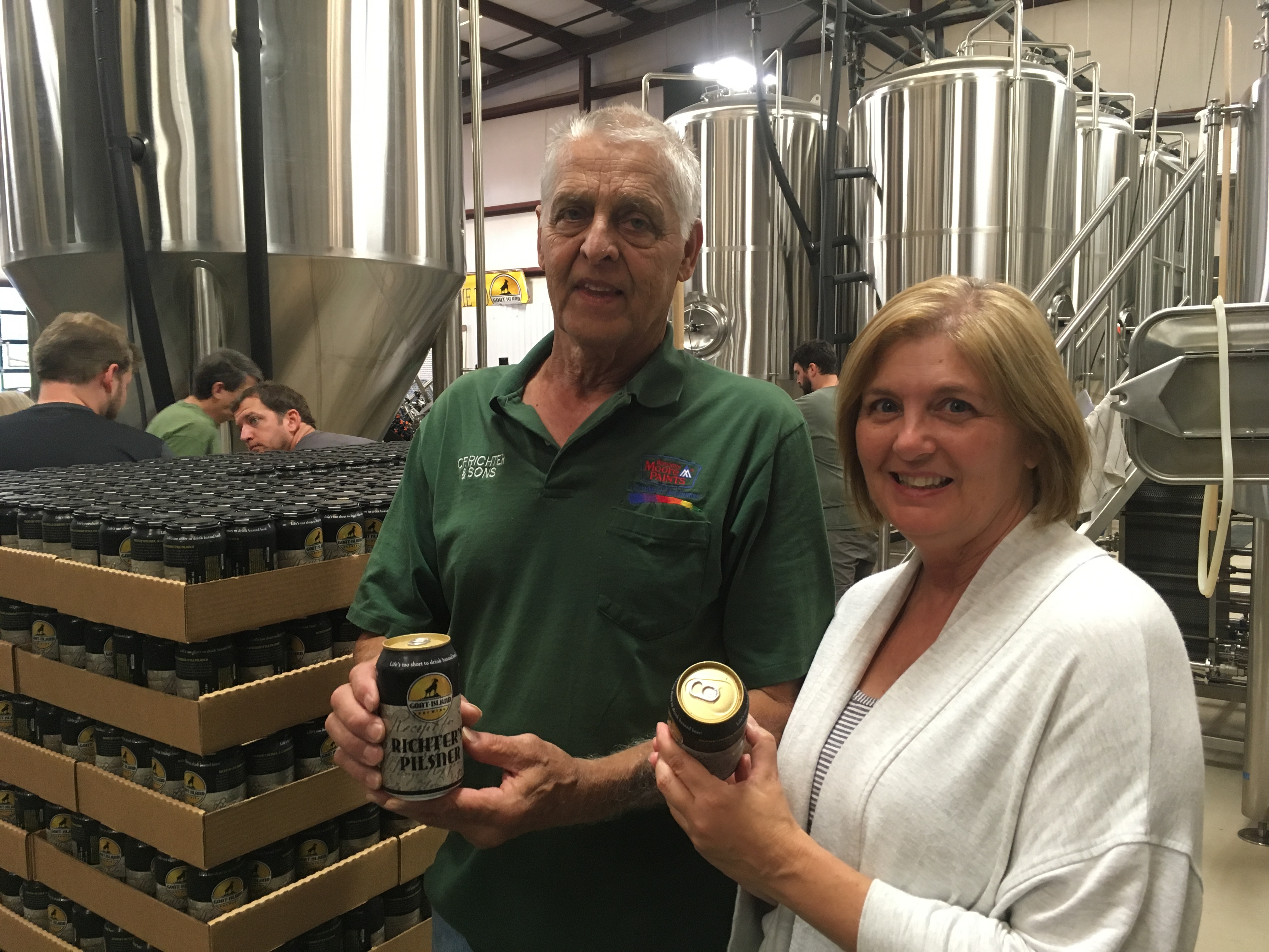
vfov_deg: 48.2
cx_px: 634
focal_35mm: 29
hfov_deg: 61.7
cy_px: 476
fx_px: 1063
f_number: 2.2
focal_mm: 4.15
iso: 125
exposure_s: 1/30
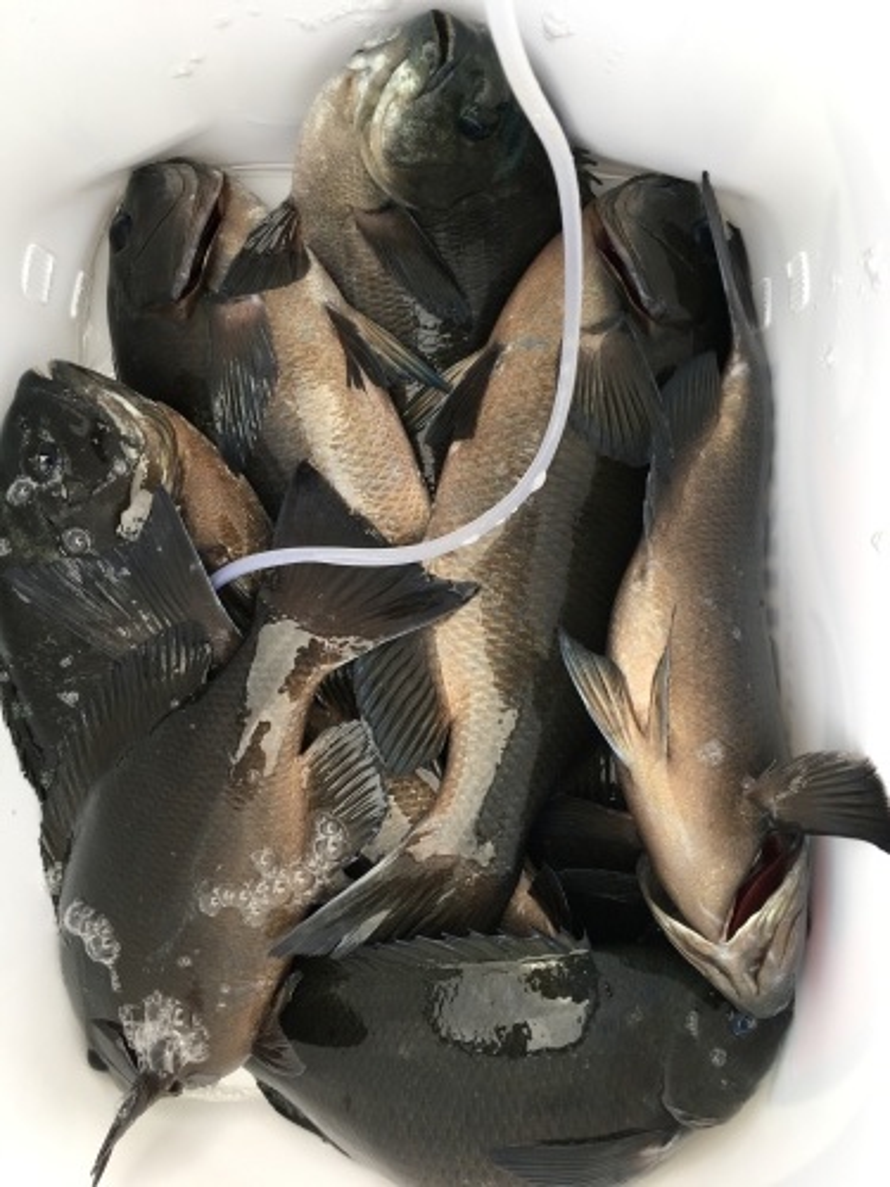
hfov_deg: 48.2
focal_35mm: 29
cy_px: 594
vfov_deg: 61.7
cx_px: 445
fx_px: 994
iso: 25
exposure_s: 1/60
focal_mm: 4.15
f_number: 2.2
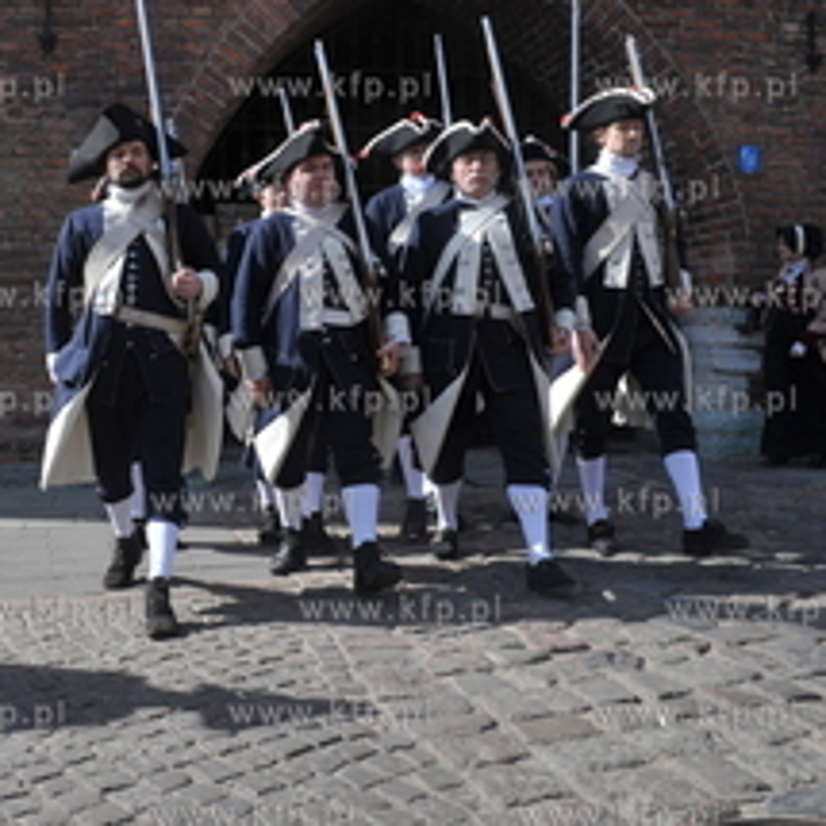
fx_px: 1107
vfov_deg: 40.8
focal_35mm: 41
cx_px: 169
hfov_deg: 39.4
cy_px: 346
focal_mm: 26
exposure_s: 1/500
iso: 400
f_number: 9
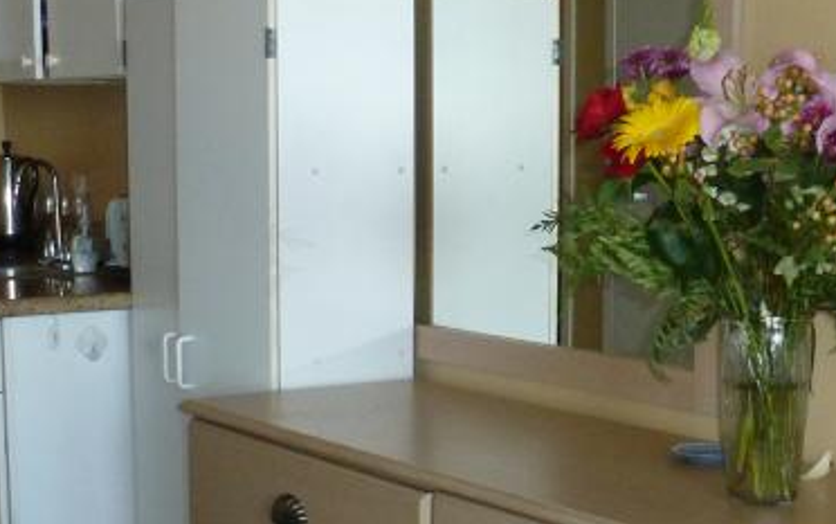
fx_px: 1596
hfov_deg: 29.4
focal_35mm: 70
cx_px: 434
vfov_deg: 18.5
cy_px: 382
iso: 320
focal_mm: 4.3
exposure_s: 1/60
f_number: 3.3
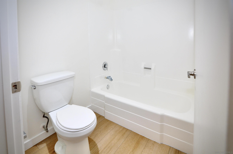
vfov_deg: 71.9
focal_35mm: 16
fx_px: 107
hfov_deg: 95.1
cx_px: 116
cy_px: 77
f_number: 4
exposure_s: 1/60
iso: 640
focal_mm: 11
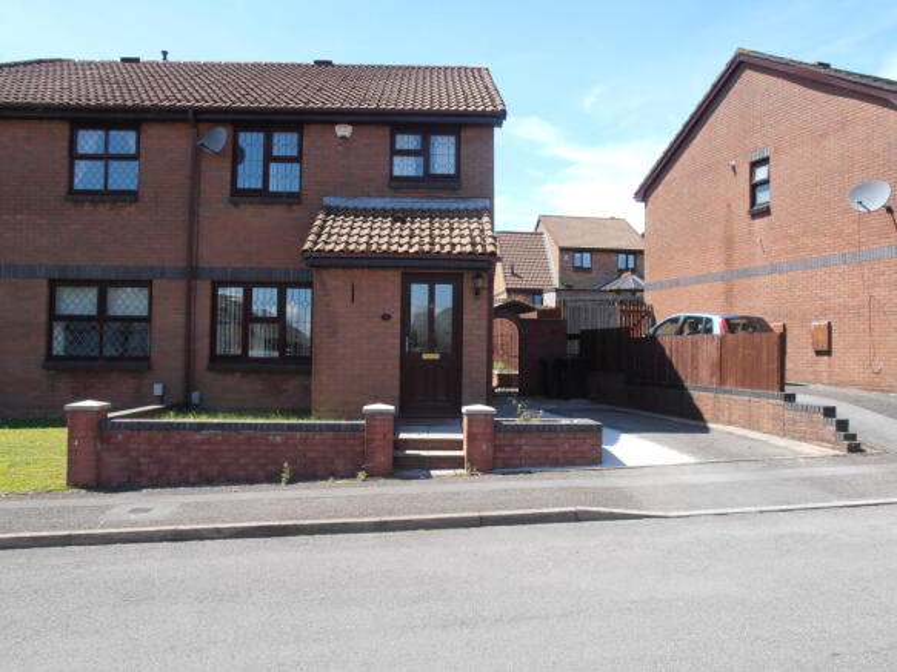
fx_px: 777
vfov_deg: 46.8
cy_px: 336
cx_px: 448
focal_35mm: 30
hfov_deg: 60.0
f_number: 3.5
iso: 80
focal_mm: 5.25
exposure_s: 1/500
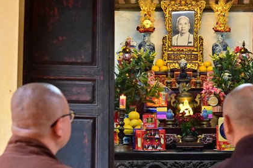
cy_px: 104
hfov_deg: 25.9
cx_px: 167
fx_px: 548
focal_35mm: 78
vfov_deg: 17.4
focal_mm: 50
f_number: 5.6
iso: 6400
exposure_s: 1/125
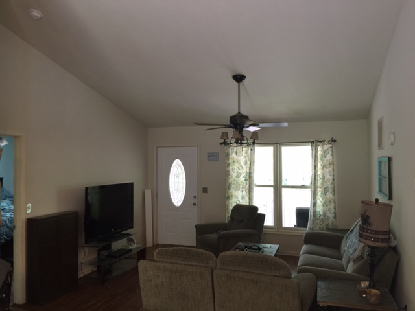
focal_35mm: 29
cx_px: 208
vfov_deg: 48.2
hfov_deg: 61.7
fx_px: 348
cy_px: 156
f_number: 2.2
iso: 32
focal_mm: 4.15
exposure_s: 1/15
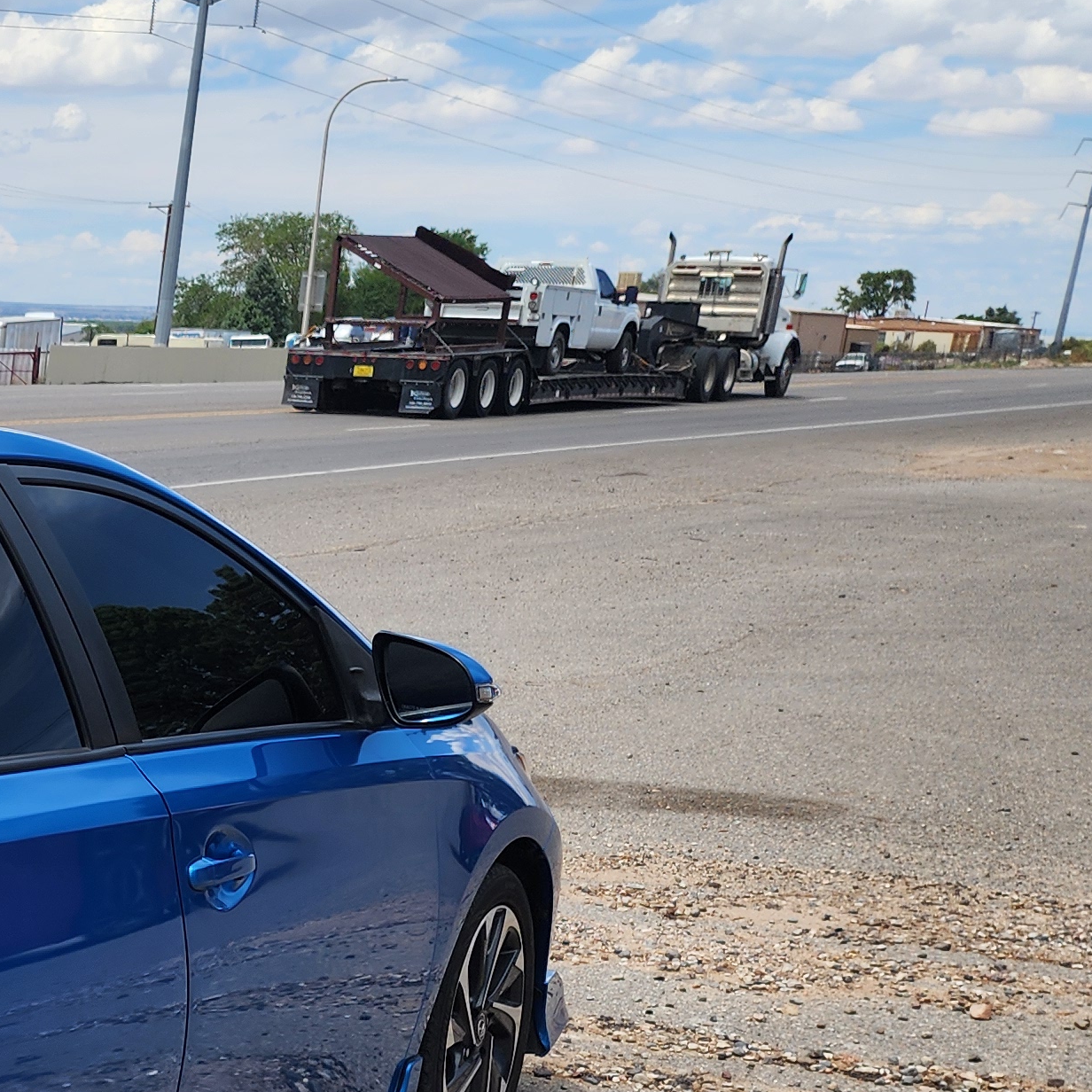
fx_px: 2356
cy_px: 999
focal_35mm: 66
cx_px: -601
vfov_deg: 25.2
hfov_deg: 21.4
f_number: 1.8
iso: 12
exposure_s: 1/1167
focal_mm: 6.4
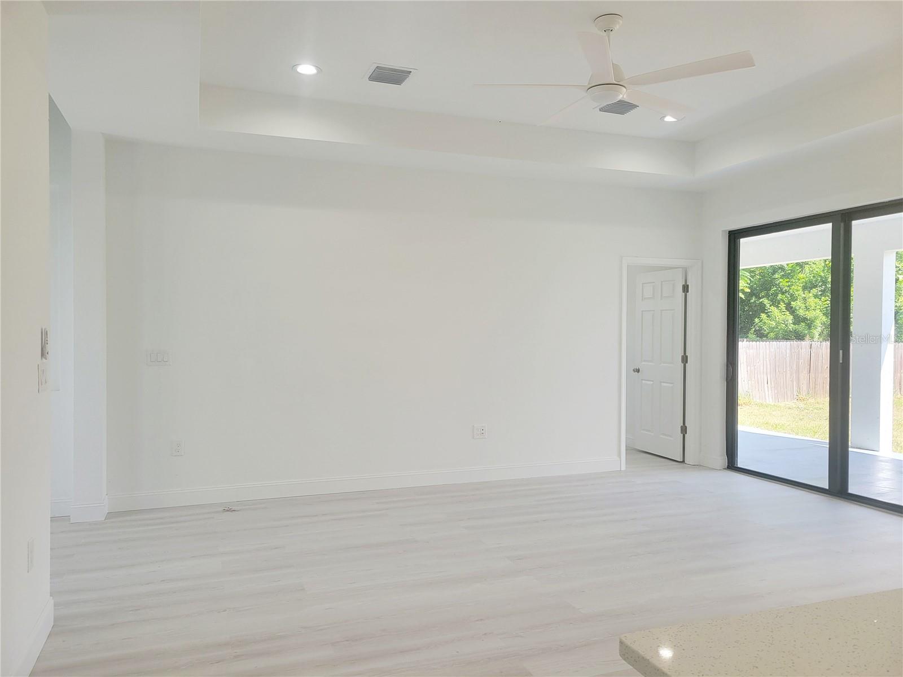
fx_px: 678
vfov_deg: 53.1
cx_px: 452
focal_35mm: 26
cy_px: 338
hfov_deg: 67.3
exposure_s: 1/120
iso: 40
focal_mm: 5.4
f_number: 1.8
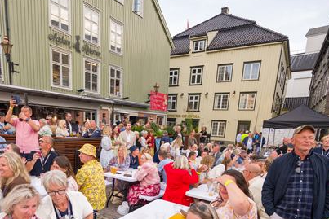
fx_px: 229
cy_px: 170
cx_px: 137
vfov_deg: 48.8
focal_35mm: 25
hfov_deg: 71.0
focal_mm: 14
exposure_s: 1/400
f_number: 4
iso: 640
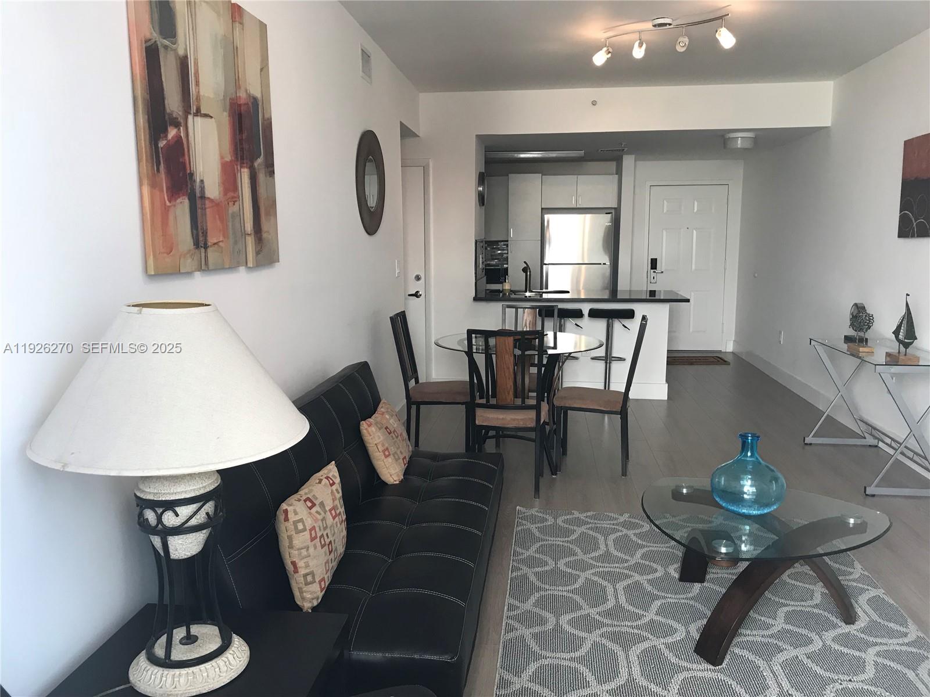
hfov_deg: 63.4
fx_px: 752
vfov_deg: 49.7
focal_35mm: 28
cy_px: 348
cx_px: 465
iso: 25
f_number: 1.8
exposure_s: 1/40
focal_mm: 3.99
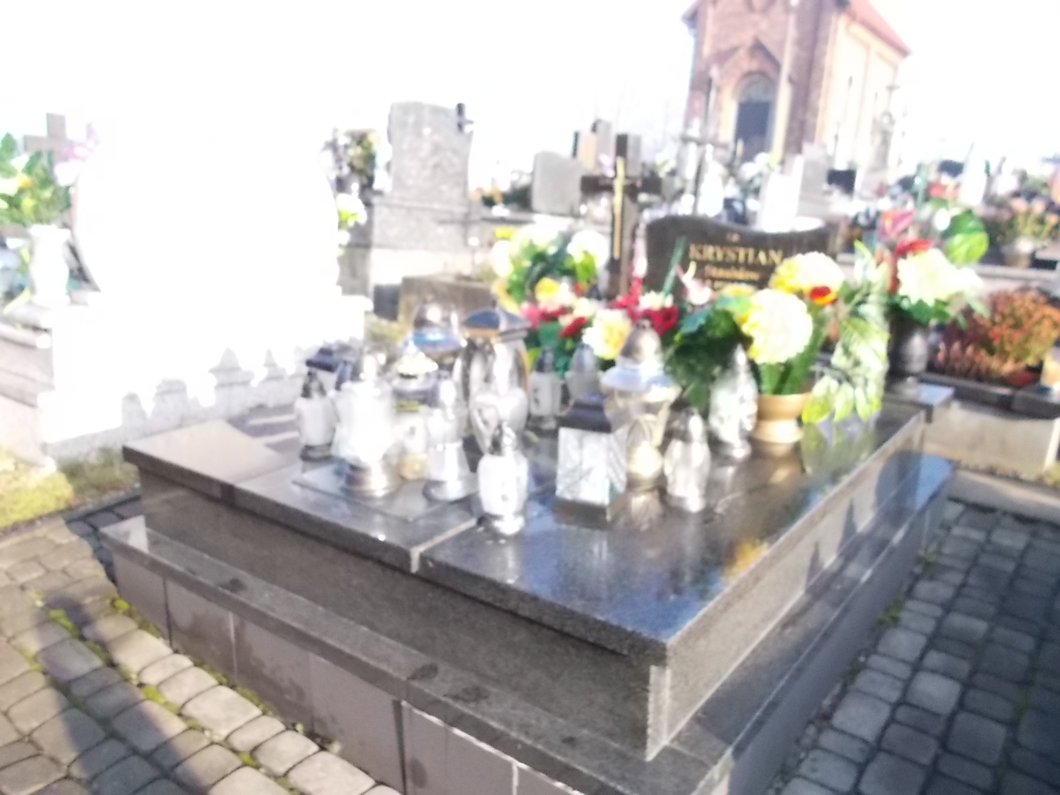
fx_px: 796
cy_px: 398
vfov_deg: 53.1
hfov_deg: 67.3
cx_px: 530
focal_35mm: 26
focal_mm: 4.6
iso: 400
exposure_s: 1/100
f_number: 8
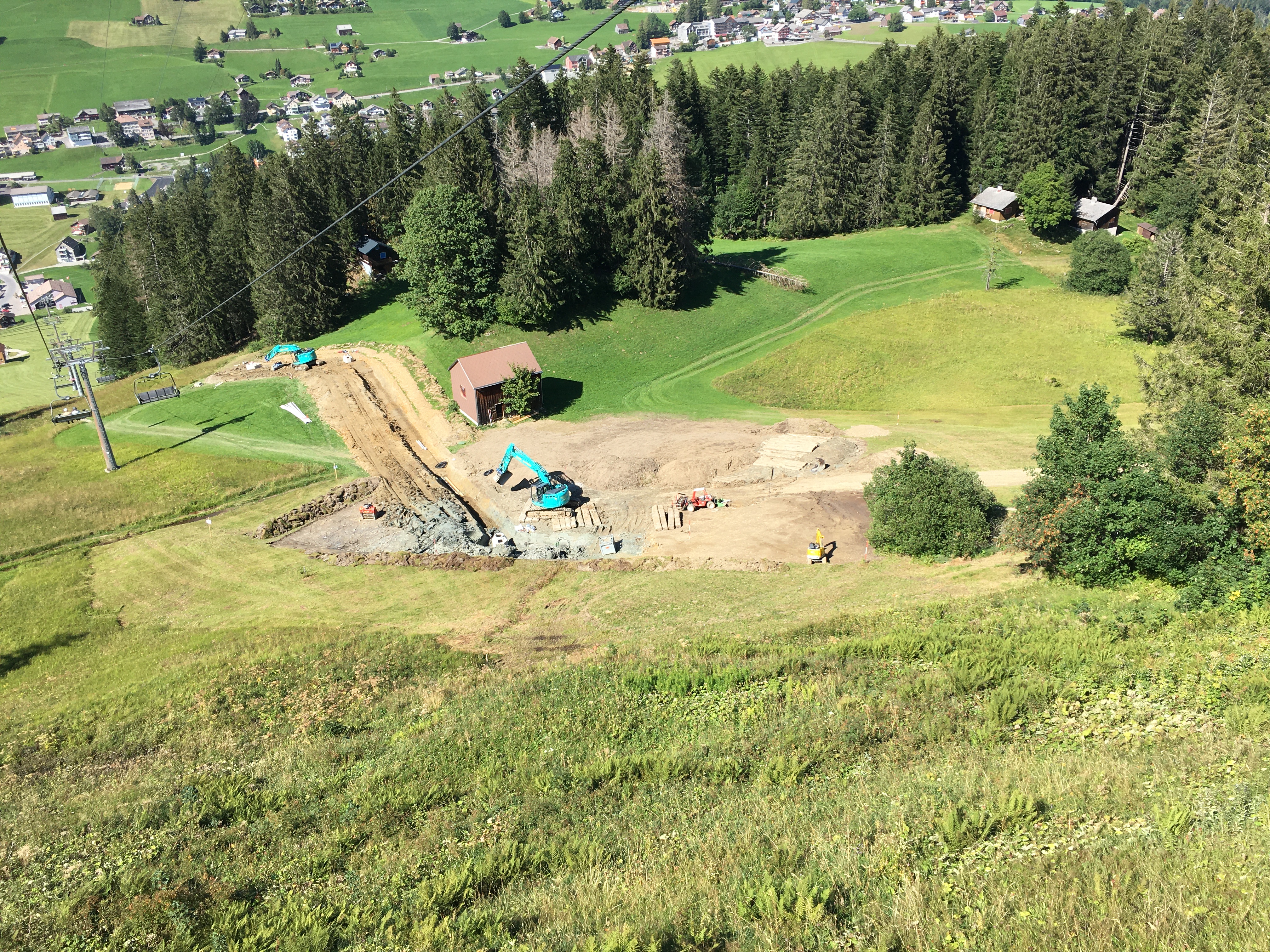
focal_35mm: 29
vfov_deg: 48.2
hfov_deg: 61.7
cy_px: 476
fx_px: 1064
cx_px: 635
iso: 25
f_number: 2.2
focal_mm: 4.15
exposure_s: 1/905
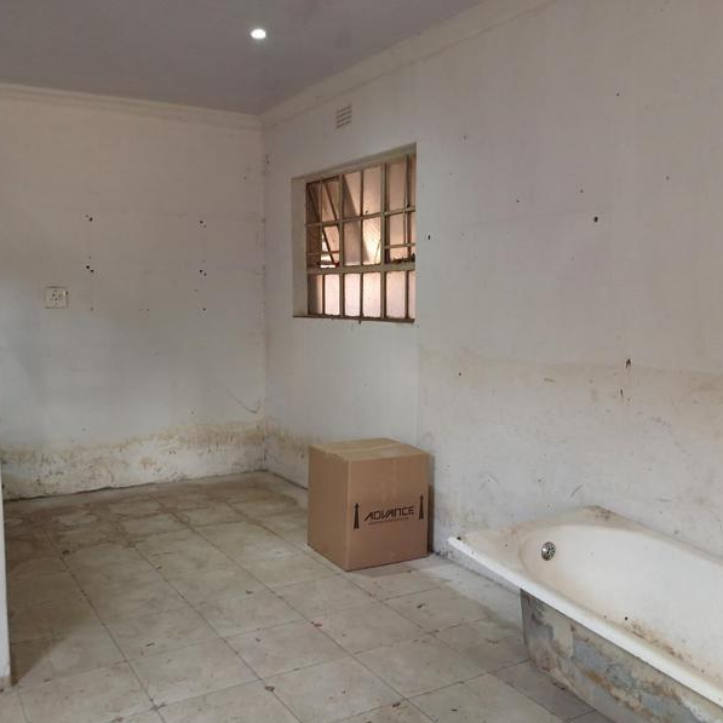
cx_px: 362
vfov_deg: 51.1
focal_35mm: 32
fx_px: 756
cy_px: 362
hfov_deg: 51.1
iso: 160
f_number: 1.8
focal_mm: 4
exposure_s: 1/50
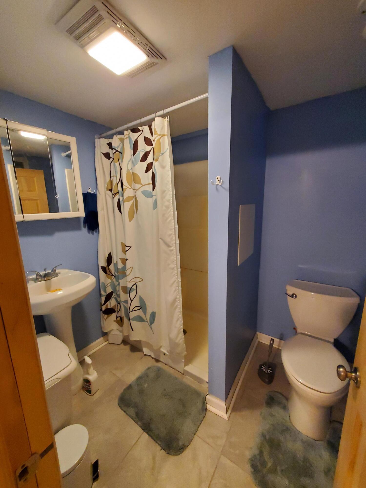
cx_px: 183
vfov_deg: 106.2
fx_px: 183
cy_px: 244
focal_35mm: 13
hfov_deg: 89.9
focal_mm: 1.8
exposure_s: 1/30
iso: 640
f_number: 2.2
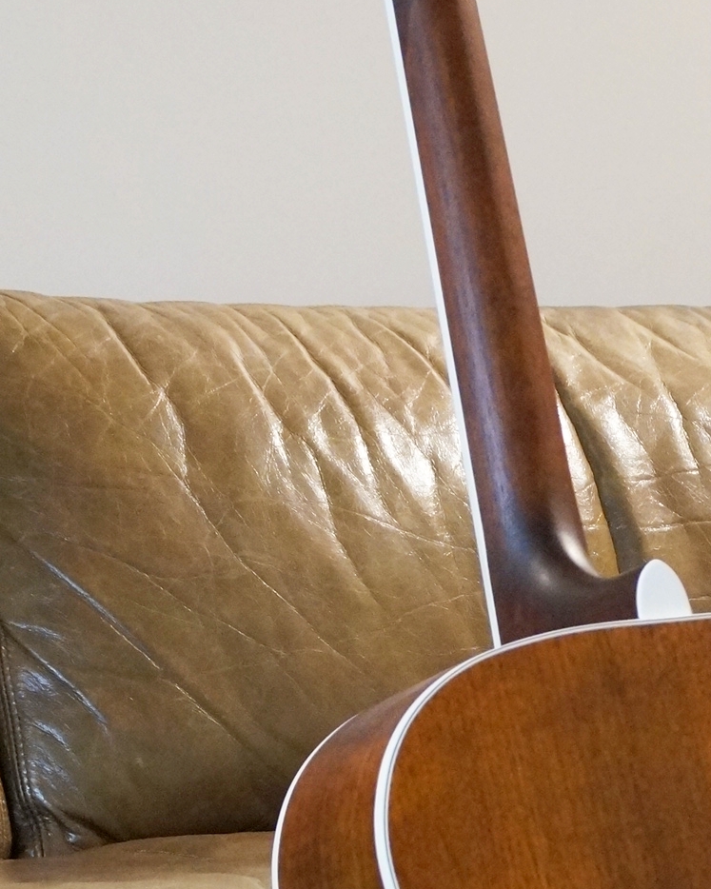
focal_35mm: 144
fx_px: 3798
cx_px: 579
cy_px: 764
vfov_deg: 13.3
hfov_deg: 10.7
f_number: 6.3
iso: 2500
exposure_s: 1/160
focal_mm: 35
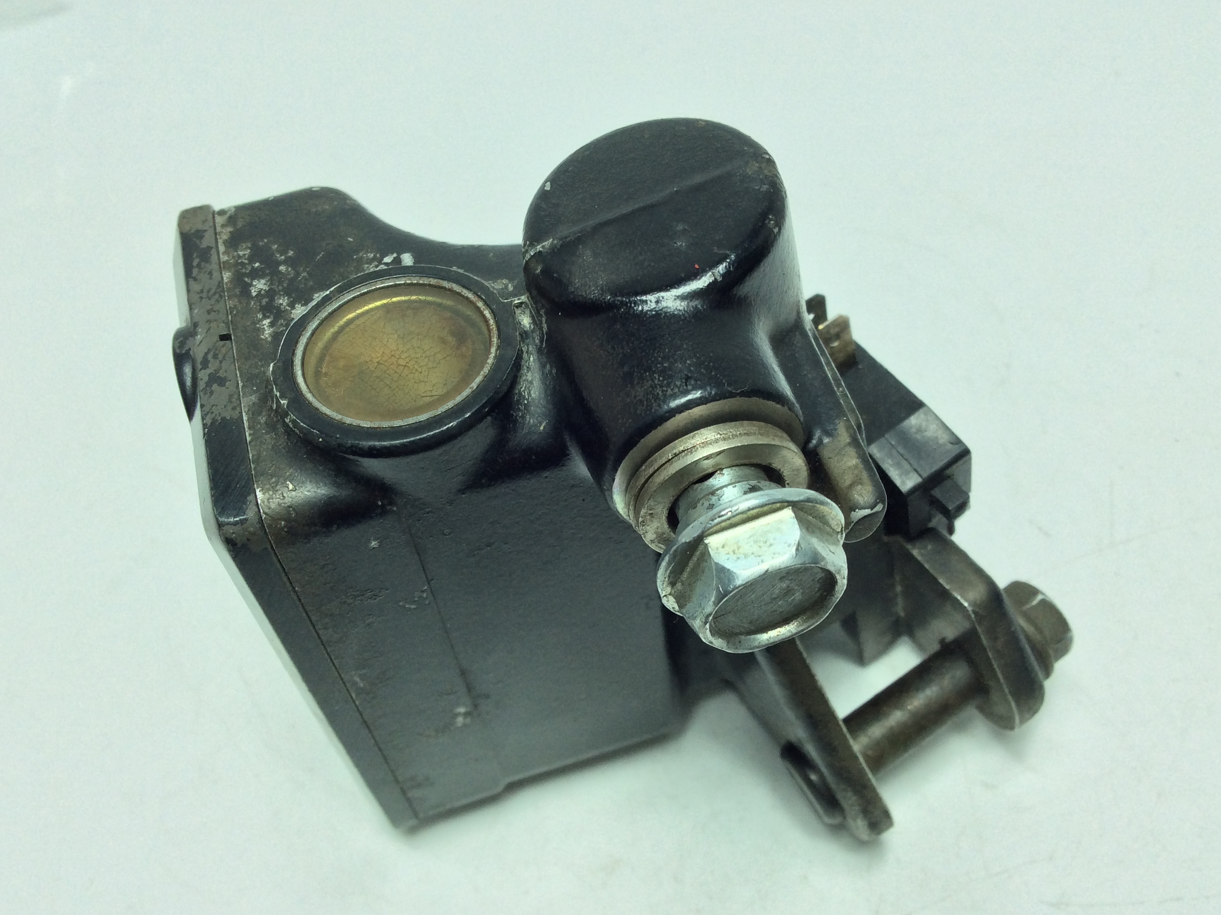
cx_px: 613
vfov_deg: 42.9
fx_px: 1164
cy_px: 462
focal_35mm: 33
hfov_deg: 55.4
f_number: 2.4
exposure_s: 1/321
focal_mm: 3.3
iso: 32
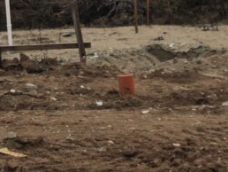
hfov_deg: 9.5
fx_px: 1358
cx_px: -24
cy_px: -65
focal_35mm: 206
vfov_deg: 7.1
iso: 16
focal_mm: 6
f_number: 2.4
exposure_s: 1/120
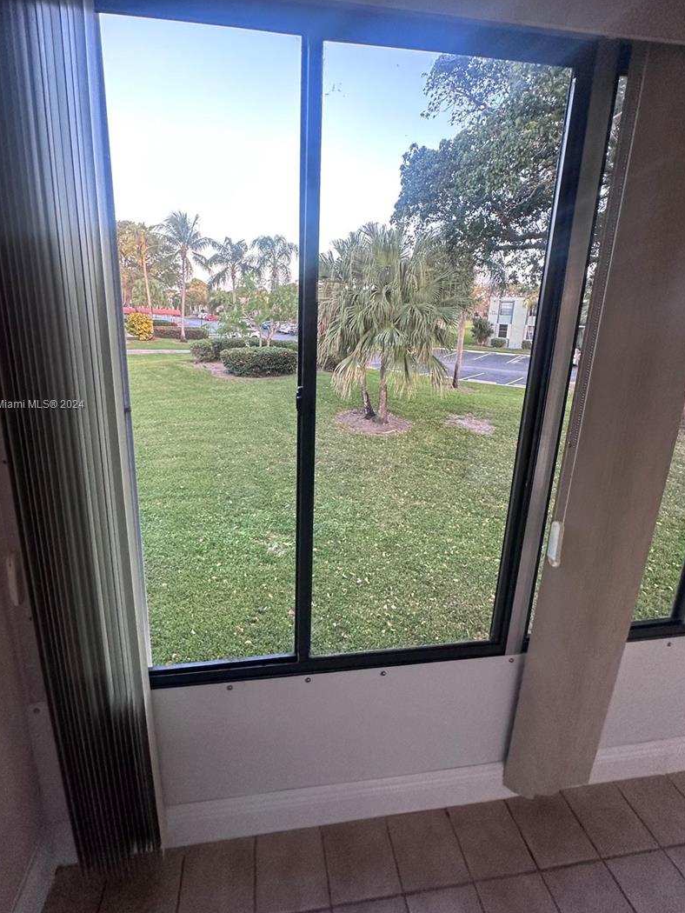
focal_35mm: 16
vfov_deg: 94.1
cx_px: 316
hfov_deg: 78.0
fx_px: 422
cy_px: 405
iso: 200
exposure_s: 1/120
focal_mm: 2.22
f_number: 2.2
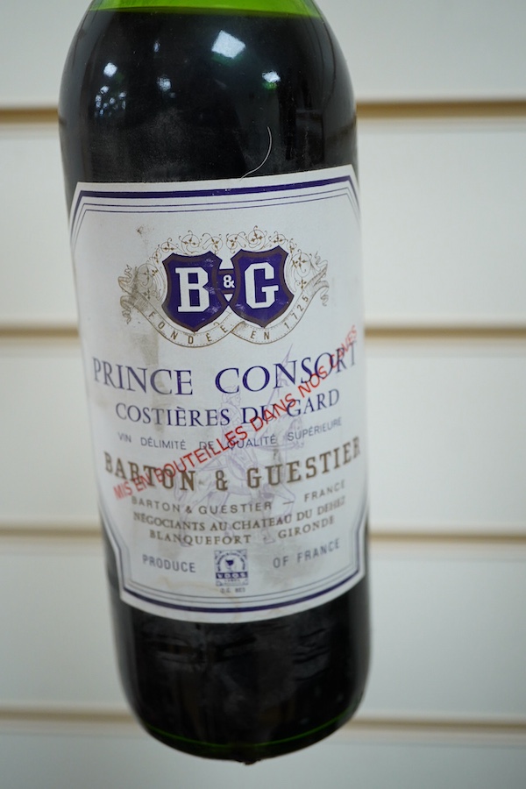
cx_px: 263
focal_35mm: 45
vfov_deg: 43.6
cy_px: 394
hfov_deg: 29.9
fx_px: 986
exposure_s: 1/125
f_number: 5.6
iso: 1250
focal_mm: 30
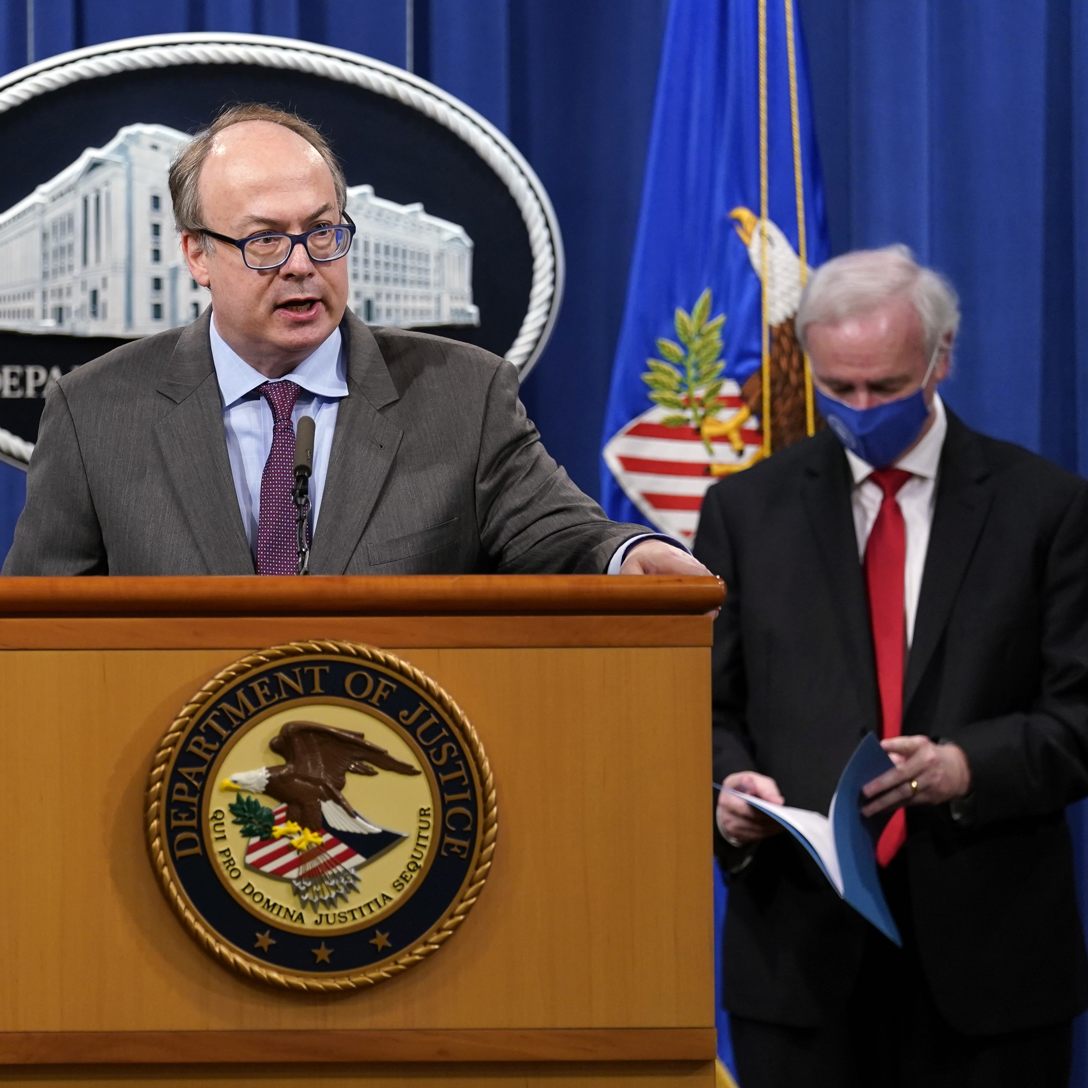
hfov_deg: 7.0
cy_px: 537
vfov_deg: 7.0
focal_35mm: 249
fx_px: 8854
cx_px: 268
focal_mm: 165
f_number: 3.2
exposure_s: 1/400
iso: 2000
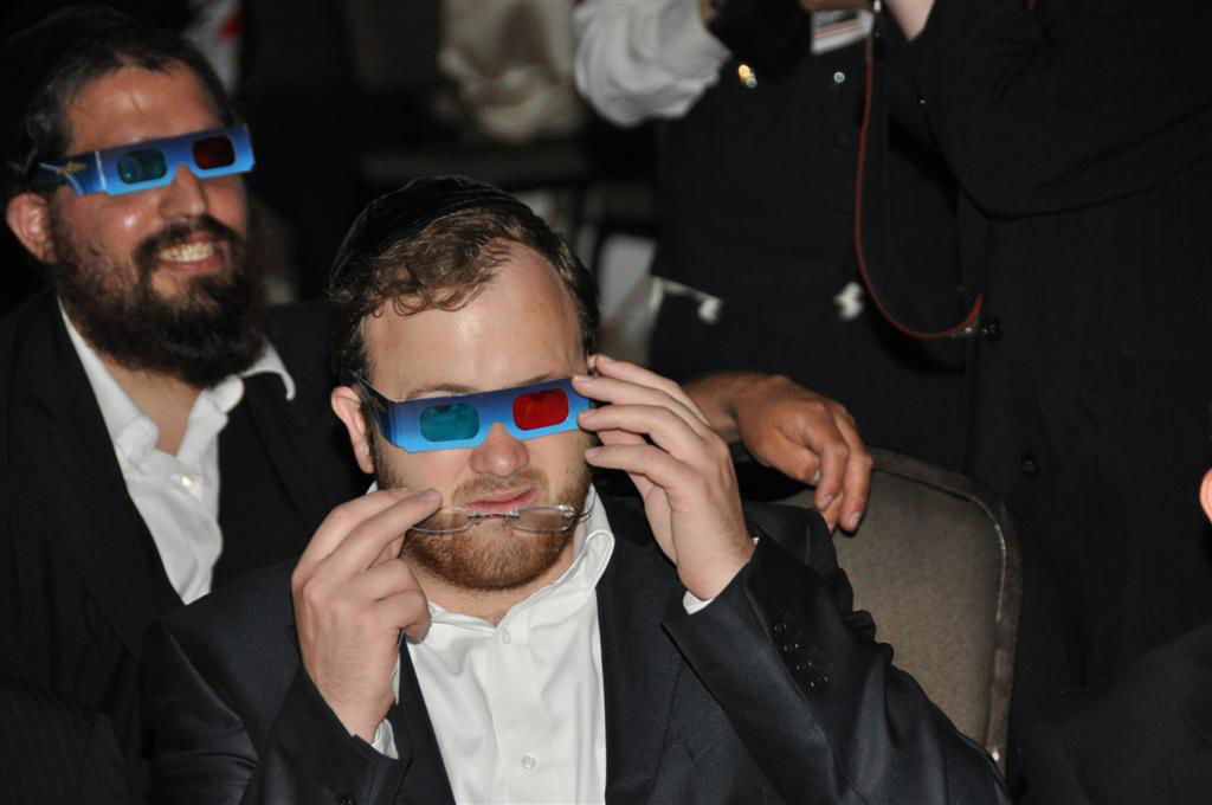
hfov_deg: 8.1
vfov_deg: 5.4
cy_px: 402
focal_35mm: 255
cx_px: 606
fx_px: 8574
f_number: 5.6
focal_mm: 170
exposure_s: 1/60
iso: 800
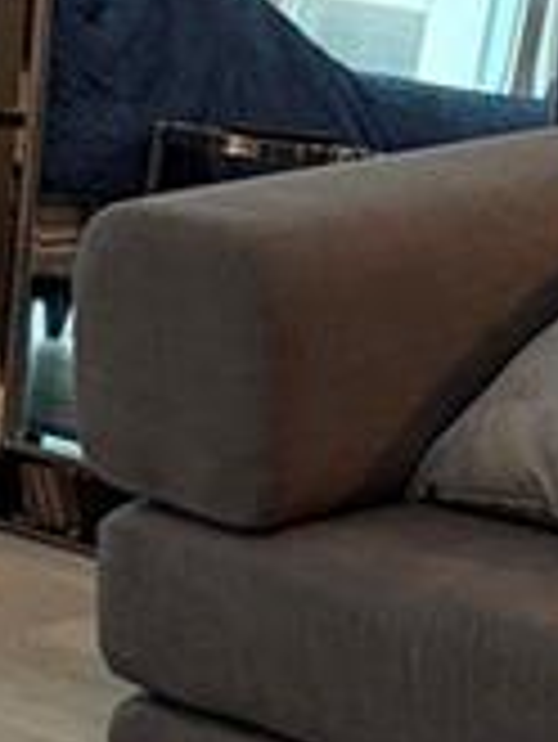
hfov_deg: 7.8
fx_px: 4057
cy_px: 144
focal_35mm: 189
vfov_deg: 10.4
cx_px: 50
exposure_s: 1/60
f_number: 1.6
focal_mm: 5.96
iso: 200
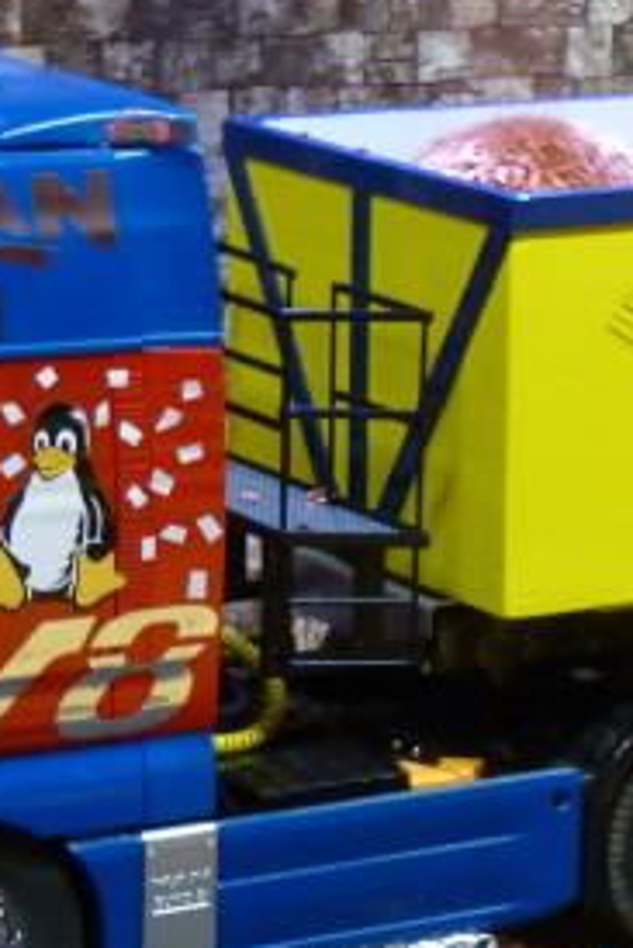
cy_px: 599
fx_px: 4557
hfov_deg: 7.9
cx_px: 640
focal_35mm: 173
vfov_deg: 11.9
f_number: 4.4
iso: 400
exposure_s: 1/4
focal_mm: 10.1
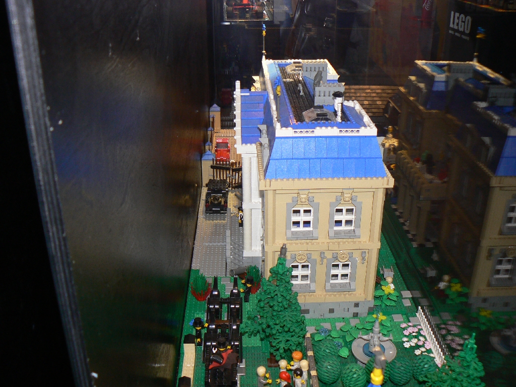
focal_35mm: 36
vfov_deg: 39.7
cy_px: 194
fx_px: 537
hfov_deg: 51.4
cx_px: 258
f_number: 2.8
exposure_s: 1/30
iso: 100
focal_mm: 6
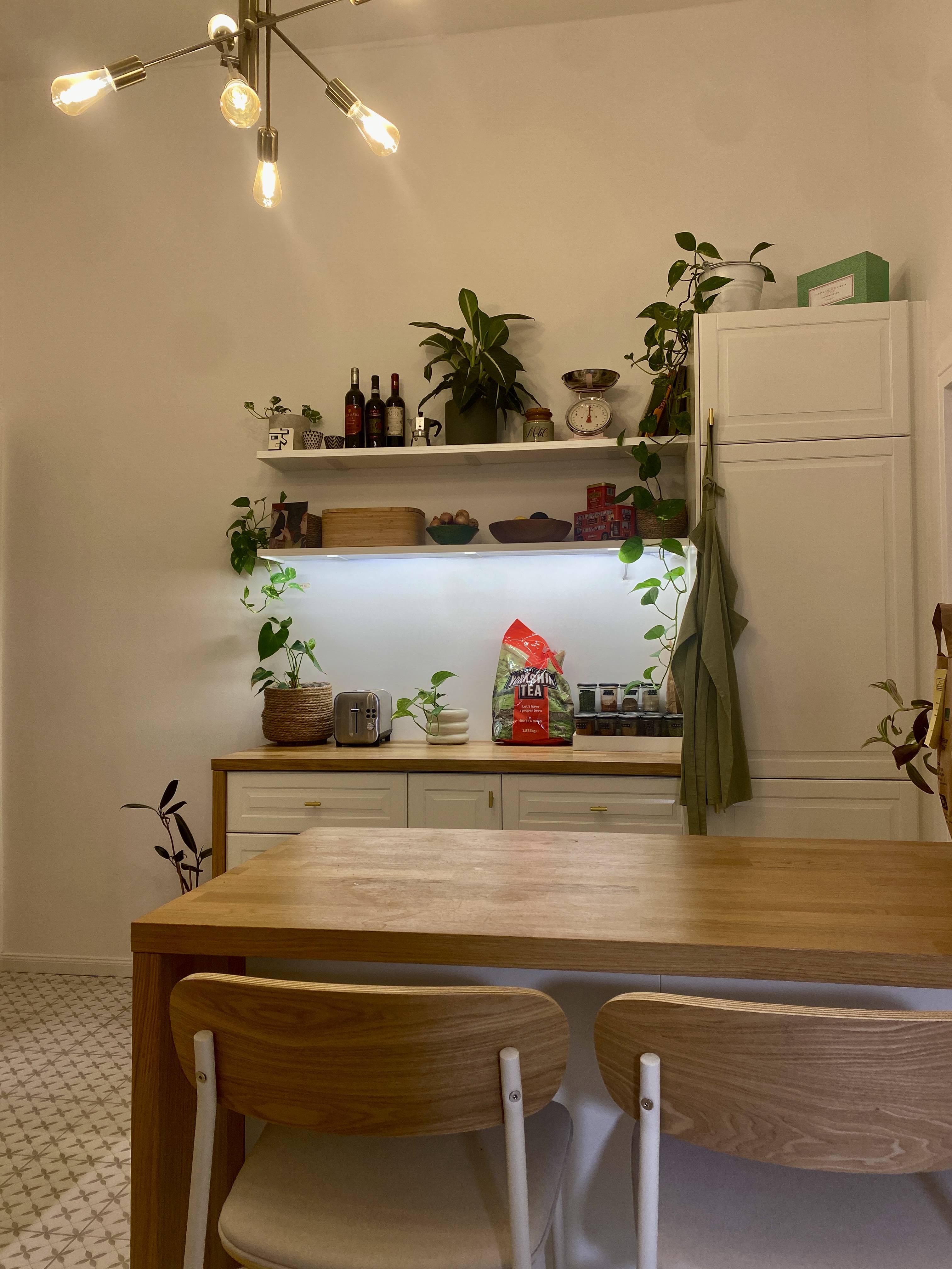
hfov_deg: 53.1
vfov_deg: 67.3
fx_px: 953
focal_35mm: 26
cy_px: 634
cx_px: 476
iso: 64
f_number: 1.8
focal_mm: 4.25
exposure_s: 1/100
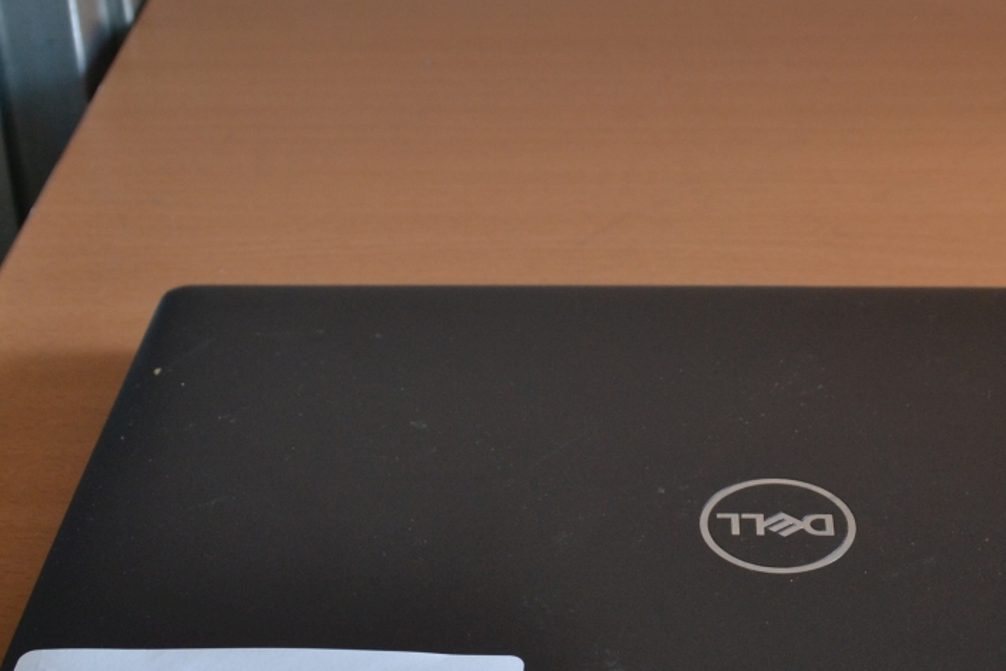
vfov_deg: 20.0
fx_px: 1900
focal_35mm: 68
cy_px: 402
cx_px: 684
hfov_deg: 29.4
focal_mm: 20
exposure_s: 1/125
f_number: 5.6
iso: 360
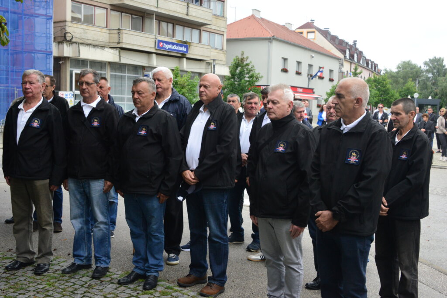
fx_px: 497
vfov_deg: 33.4
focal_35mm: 40
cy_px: 149
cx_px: 224
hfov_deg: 48.5
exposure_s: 1/640
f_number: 13
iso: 4000
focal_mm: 40
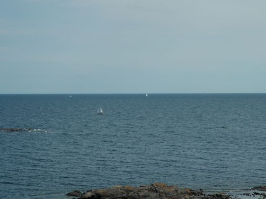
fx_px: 883
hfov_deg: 17.1
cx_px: 138
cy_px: 99
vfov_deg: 12.9
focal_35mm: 115
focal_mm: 70
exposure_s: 1/800
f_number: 14
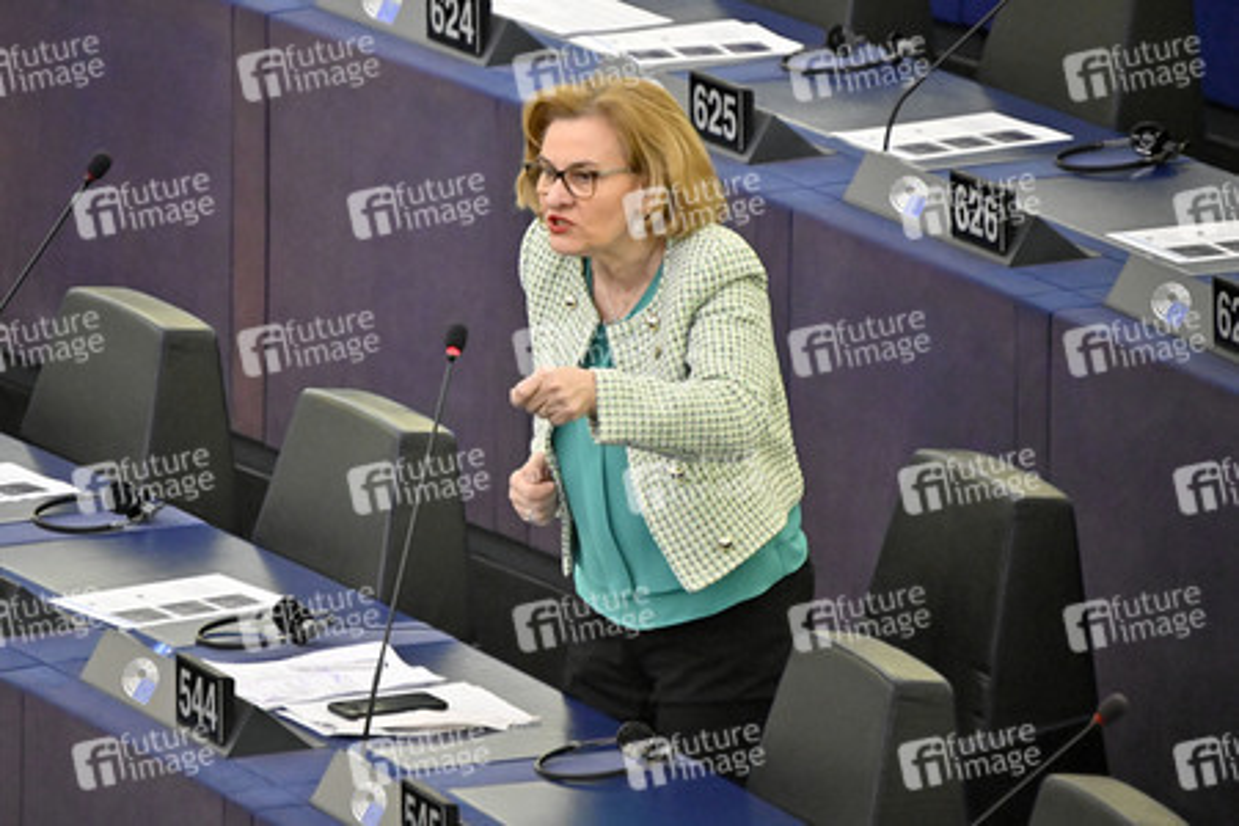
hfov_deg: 4.1
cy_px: 413
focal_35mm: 500
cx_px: 620
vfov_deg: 2.7
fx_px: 17207
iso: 6400
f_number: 6.3
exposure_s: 1/500
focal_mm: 500
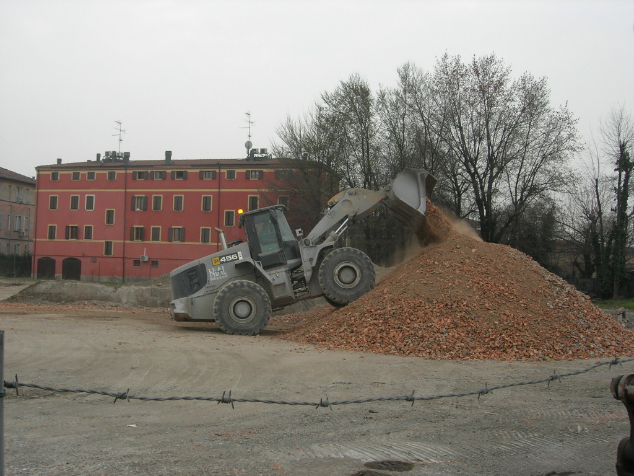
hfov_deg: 49.0
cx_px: 317
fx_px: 696
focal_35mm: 38
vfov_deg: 37.7
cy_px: 238
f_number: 4.8
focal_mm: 7.8
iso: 64
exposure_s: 1/142
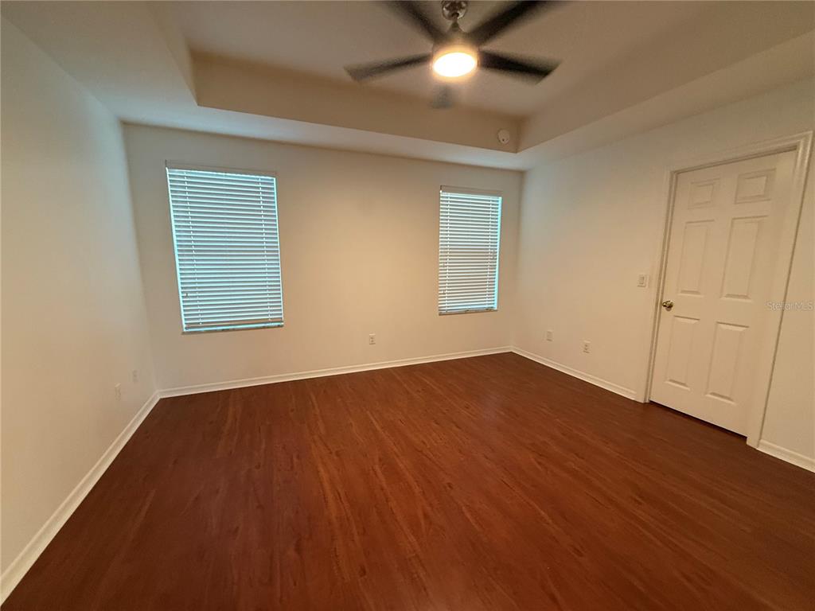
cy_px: 306
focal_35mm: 14
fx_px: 330
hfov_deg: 102.1
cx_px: 408
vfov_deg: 85.7
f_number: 2.2
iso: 320
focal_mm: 2.22
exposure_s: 1/60
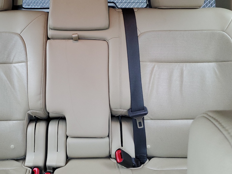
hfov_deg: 48.5
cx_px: 85
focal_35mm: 38
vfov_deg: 37.6
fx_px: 255
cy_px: 71
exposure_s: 1/60.2
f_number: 1.5
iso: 176
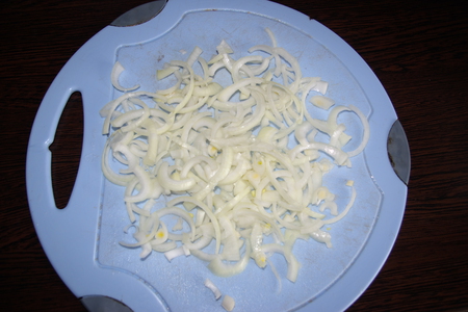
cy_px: 156
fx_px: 409
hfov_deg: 59.5
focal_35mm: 32
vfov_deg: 41.7
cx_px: 234
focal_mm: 21
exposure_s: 1/100
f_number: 4
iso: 200
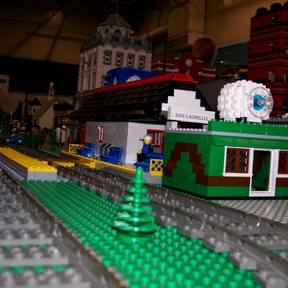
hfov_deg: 35.4
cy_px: 129
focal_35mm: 48
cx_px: 139
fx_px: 452
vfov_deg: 35.3
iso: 80
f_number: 2.7
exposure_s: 1/64
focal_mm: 5.6
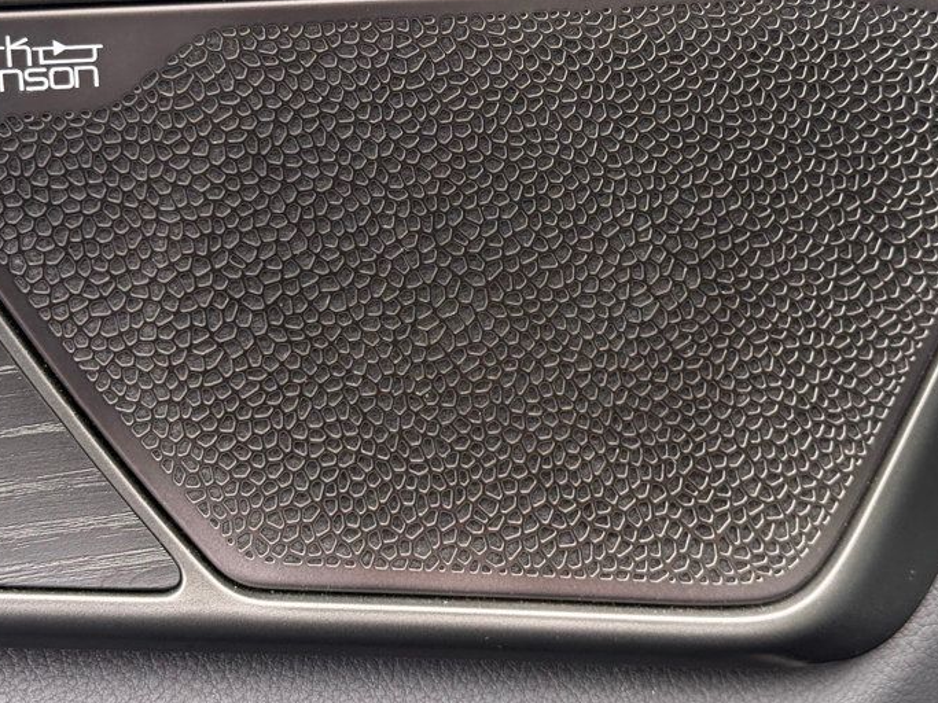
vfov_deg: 20.3
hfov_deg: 27.0
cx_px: 420
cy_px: 220
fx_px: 1951
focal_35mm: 72
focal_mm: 6.76
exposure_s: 1/257
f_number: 1.78
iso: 64
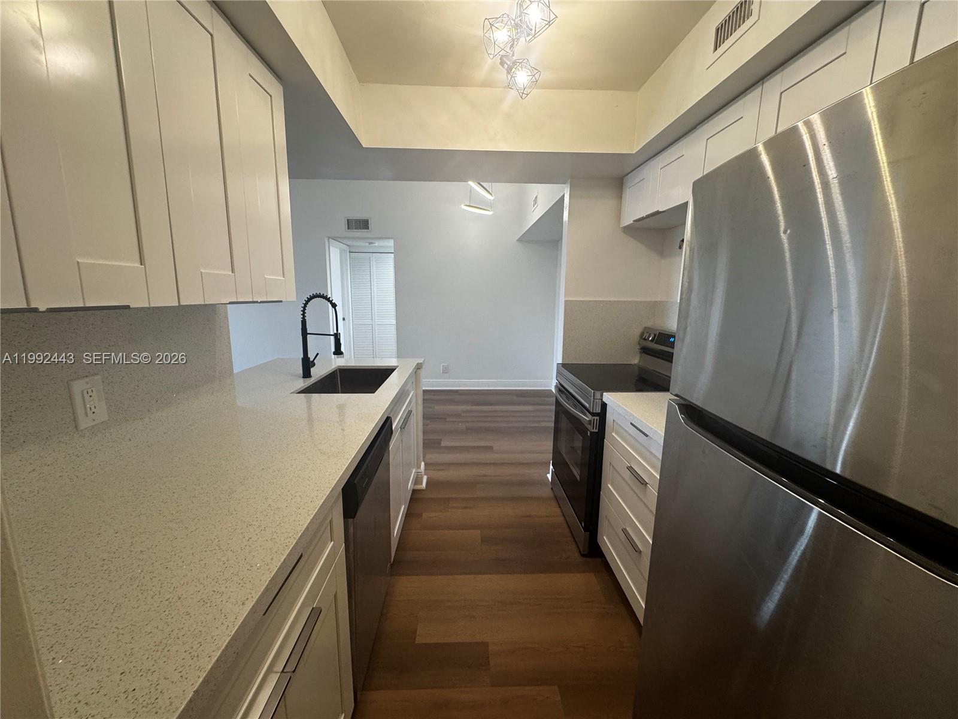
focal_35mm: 14
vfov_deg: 85.7
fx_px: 387
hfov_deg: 102.1
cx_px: 479
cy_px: 360
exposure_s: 1/120
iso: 200
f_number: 2.2
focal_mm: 2.22
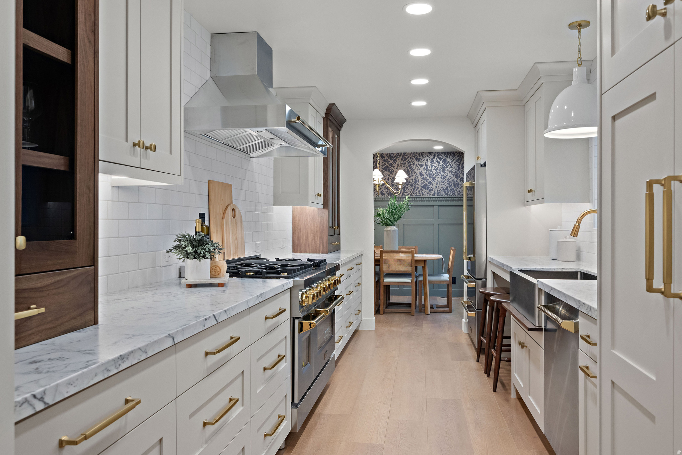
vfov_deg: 51.3
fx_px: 474
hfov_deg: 71.5
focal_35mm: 25
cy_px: 228
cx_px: 341
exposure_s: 1/8
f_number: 8
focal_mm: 25
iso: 1600
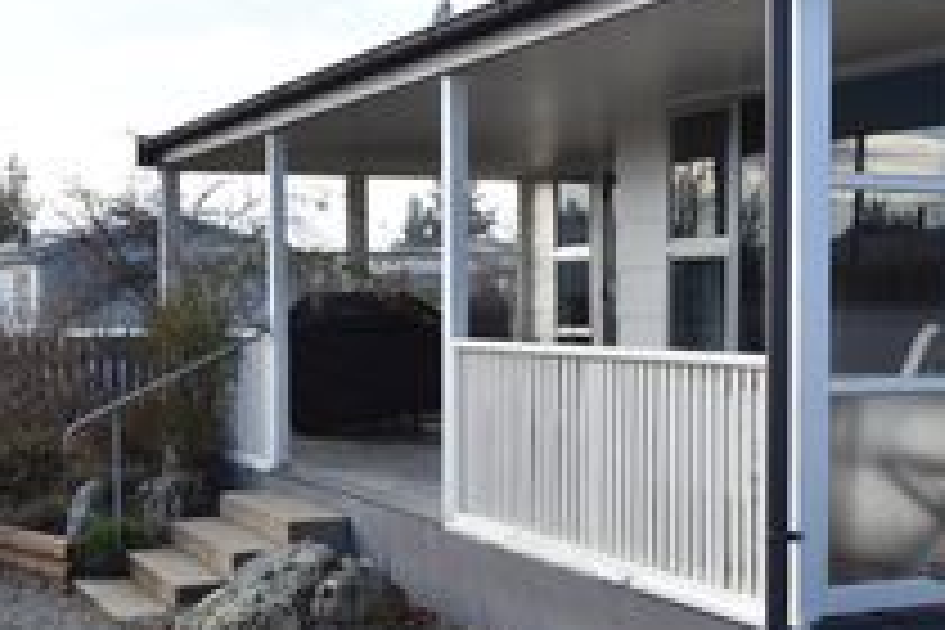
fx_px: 1499
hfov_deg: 34.9
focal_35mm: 57
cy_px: 394
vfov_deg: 23.7
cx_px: 536
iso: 200
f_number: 8
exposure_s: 1/250
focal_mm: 17
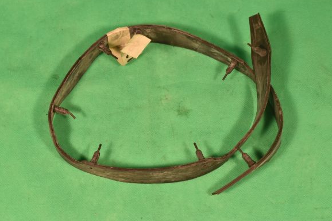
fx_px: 747
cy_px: 107
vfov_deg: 16.8
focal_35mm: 81
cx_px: 172
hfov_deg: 25.1
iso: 500
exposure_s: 1/80
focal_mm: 52
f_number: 14
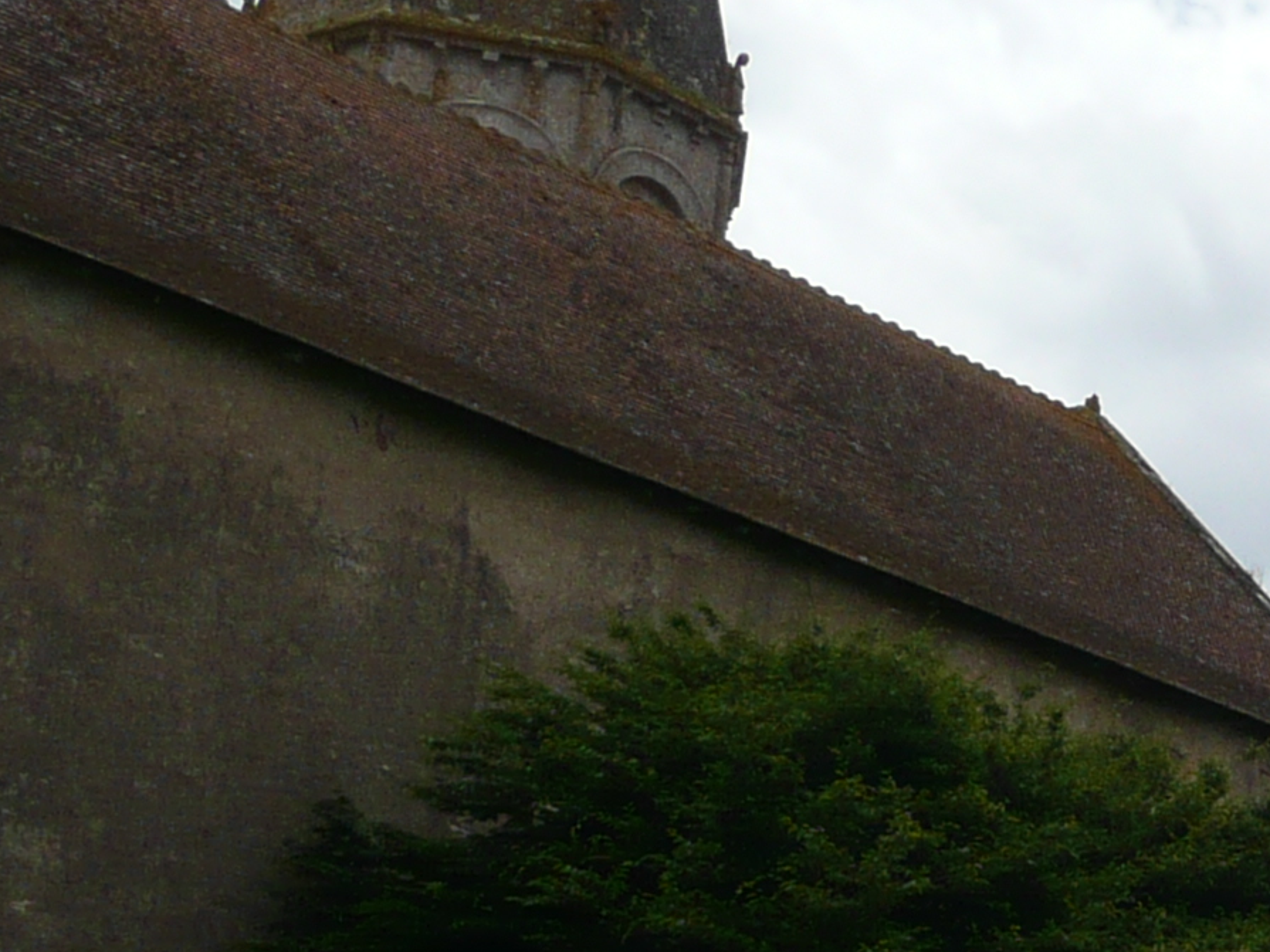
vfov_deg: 14.2
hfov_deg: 17.1
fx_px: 3778
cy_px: 823
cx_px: 1947
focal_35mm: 103
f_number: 8
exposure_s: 1/320
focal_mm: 4.9
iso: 100
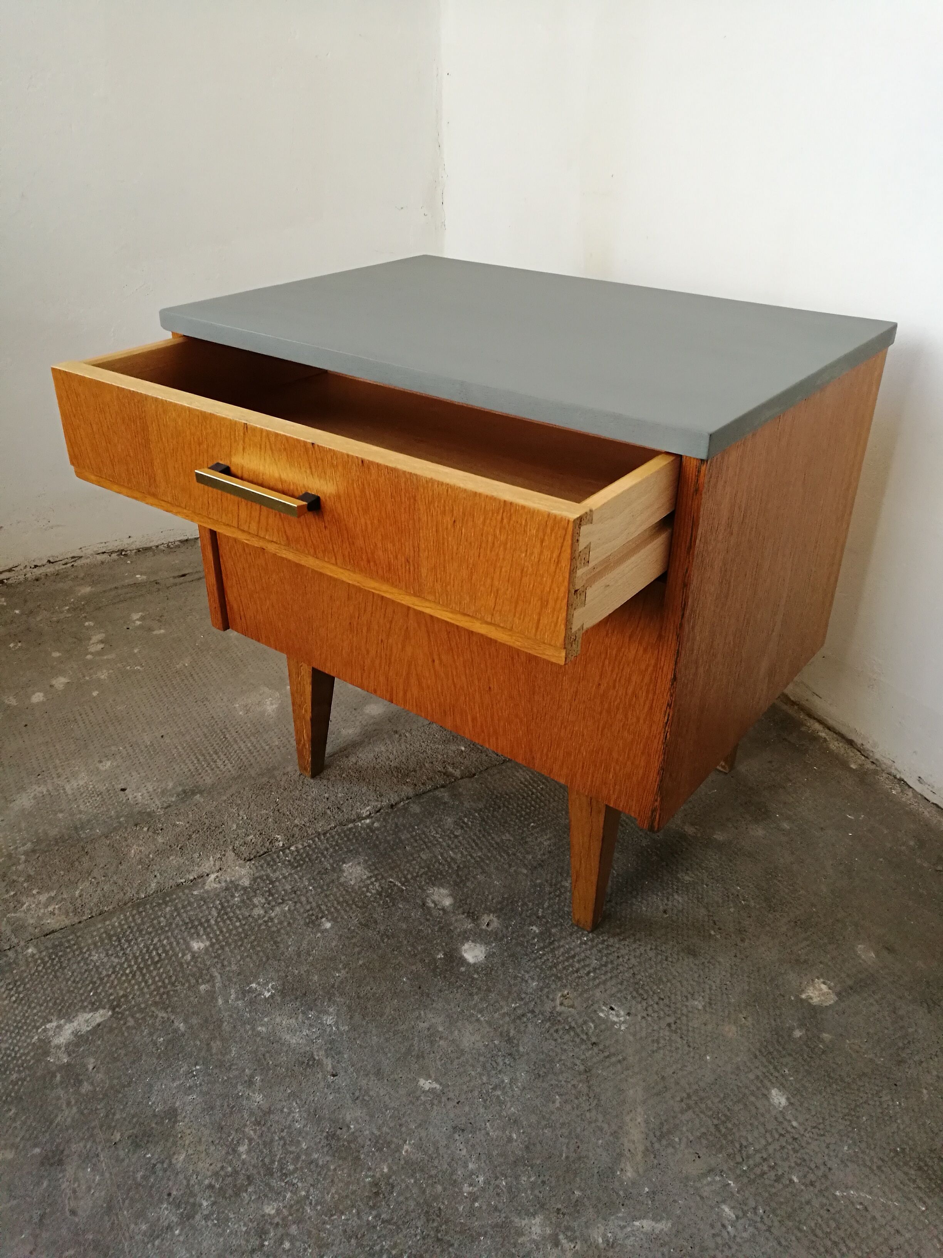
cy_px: 629
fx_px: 981
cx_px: 472
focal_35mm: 27
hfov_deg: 51.4
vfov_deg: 65.3
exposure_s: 1/50
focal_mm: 4.5
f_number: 2.2
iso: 200
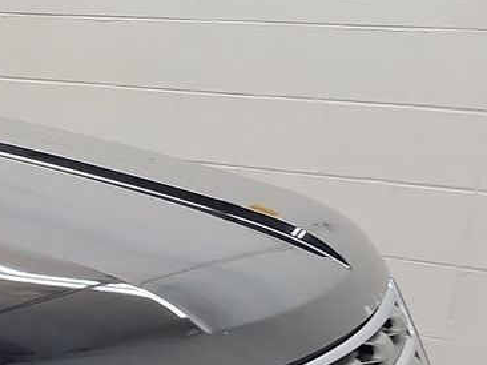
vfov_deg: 13.8
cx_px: -502
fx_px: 1476
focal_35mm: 105
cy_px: 410
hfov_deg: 15.0
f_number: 1.8
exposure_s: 1/59
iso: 191
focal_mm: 6.7
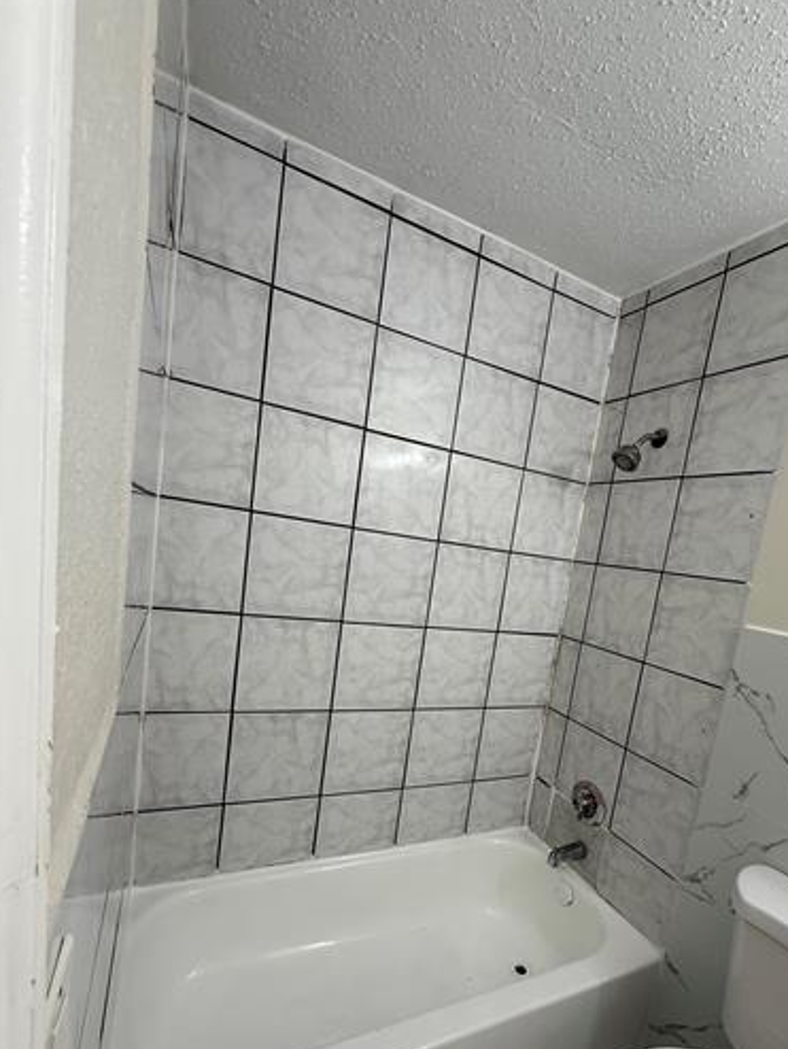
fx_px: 516
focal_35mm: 17
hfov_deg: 74.4
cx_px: 446
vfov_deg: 89.9
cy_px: 626
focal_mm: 2.22
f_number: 2.2
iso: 125
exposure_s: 1/120
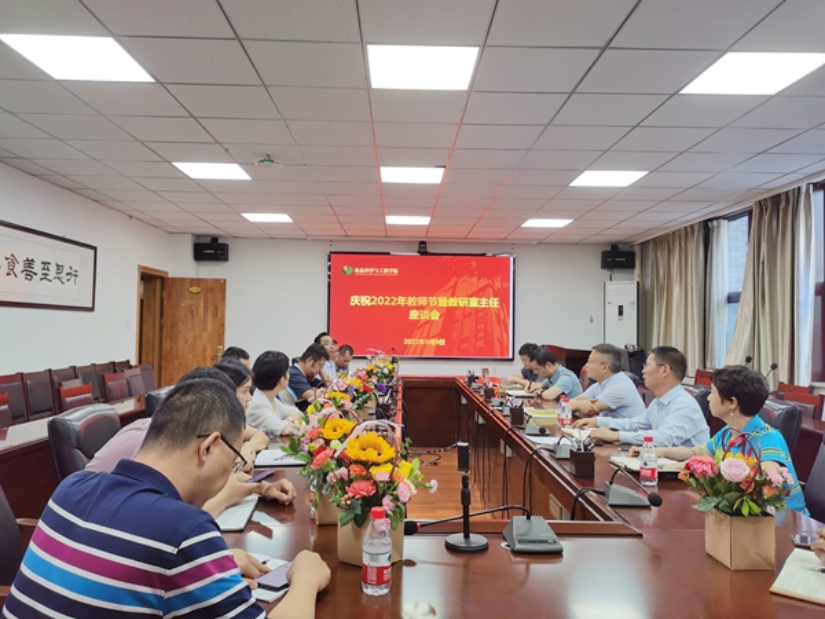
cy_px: 310
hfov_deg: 65.3
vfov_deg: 51.4
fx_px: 643
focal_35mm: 27
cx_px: 412
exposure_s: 1/100
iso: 160
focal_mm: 5.58
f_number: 1.8
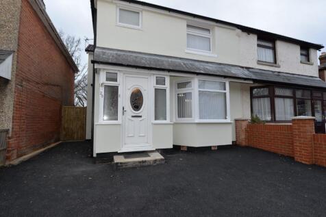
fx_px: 163
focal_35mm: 18
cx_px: 163
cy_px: 108
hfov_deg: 90.0
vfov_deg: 67.3
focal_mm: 18
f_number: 4.5
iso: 200
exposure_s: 1/80
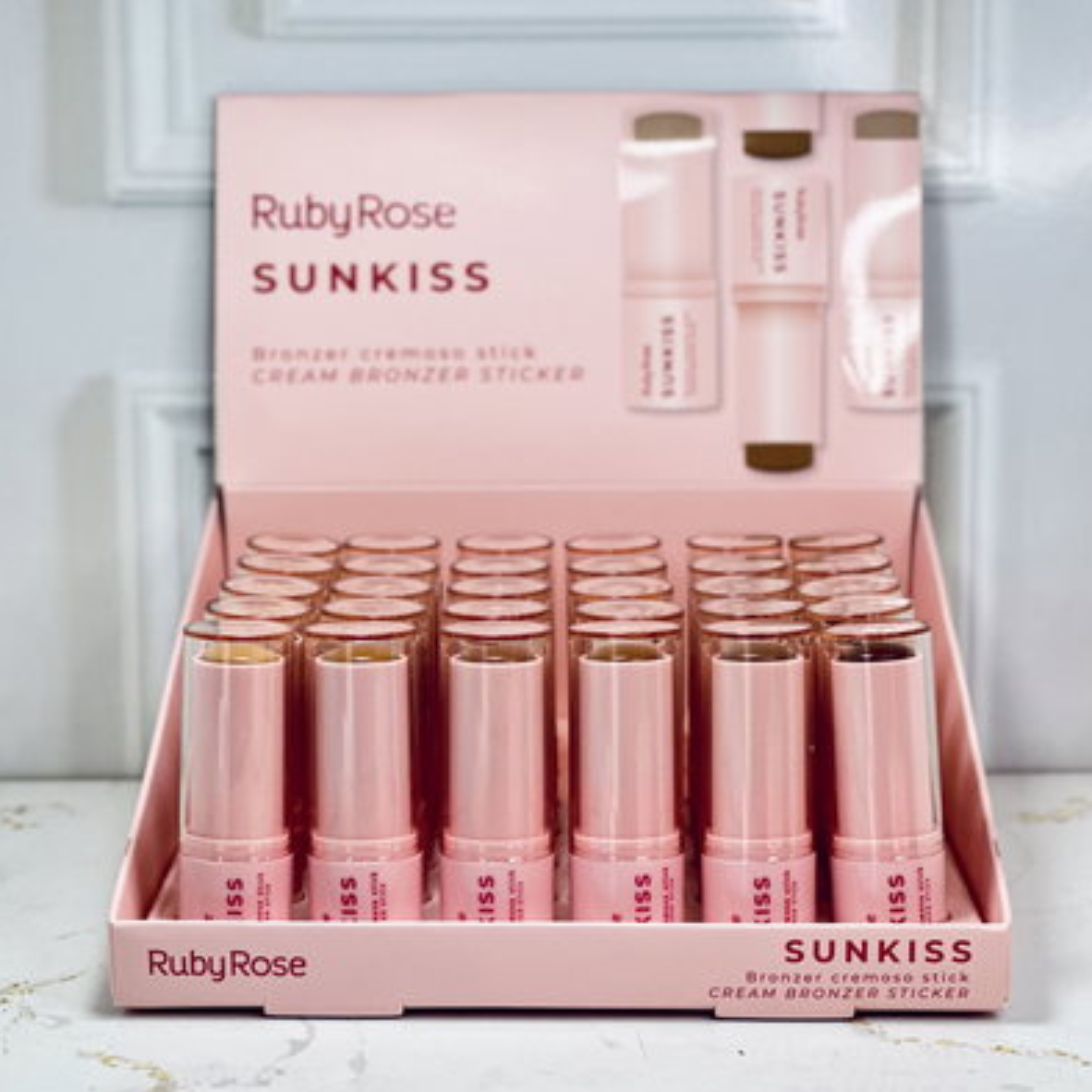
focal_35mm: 92
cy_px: 619
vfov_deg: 18.9
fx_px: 3284
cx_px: 546
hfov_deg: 18.9
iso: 160
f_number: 2.8
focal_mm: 9
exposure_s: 1/100
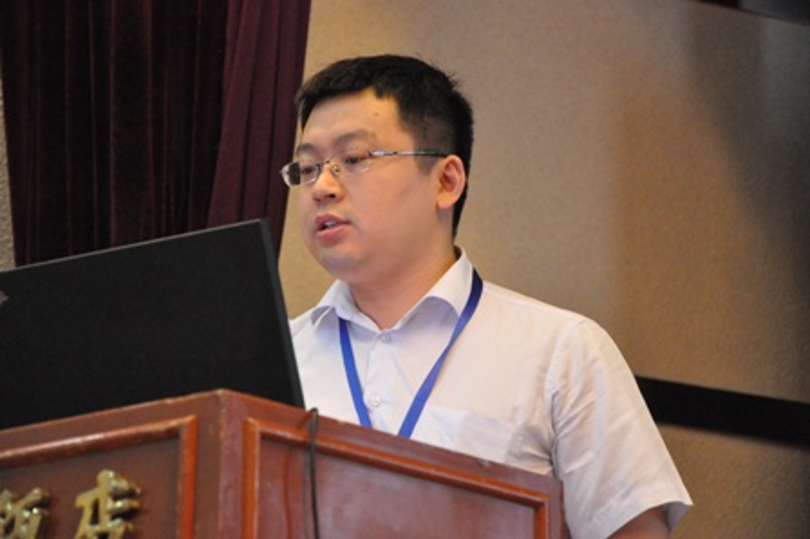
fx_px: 3035
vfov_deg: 10.1
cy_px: 270
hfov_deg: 15.2
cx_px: 405
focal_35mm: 135
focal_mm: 90
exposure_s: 1/40
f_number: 5.6
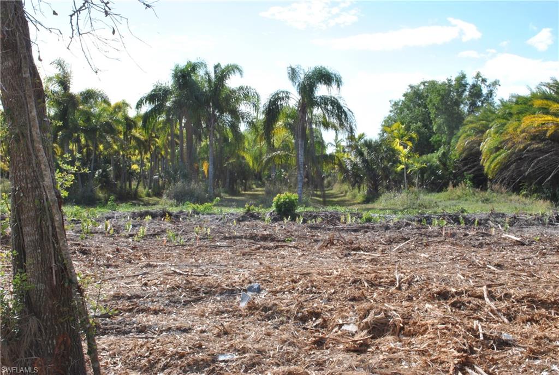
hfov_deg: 44.9
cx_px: 280
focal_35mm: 44
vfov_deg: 31.0
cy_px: 188
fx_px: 677
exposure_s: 1/80
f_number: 4.5
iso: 200
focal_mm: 29
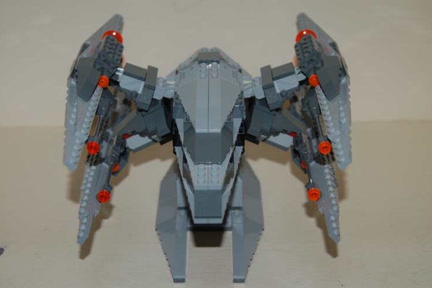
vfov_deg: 19.5
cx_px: 216
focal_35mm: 70
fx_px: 840
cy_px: 145
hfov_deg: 28.8
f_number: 4.8
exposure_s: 1/60
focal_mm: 46
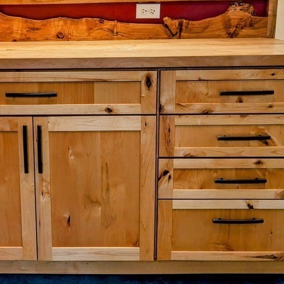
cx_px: 77
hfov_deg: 35.4
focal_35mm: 47
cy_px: 86
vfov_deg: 35.6
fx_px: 436
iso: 47
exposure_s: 1/120
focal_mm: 4.38
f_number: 1.73
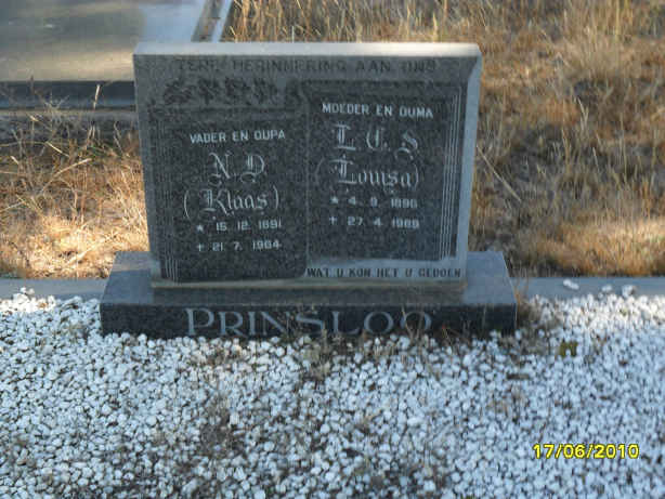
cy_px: 250
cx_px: 332
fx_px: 999
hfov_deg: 36.8
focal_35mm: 52
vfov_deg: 28.1
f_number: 5
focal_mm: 9.3
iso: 100
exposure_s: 1/60
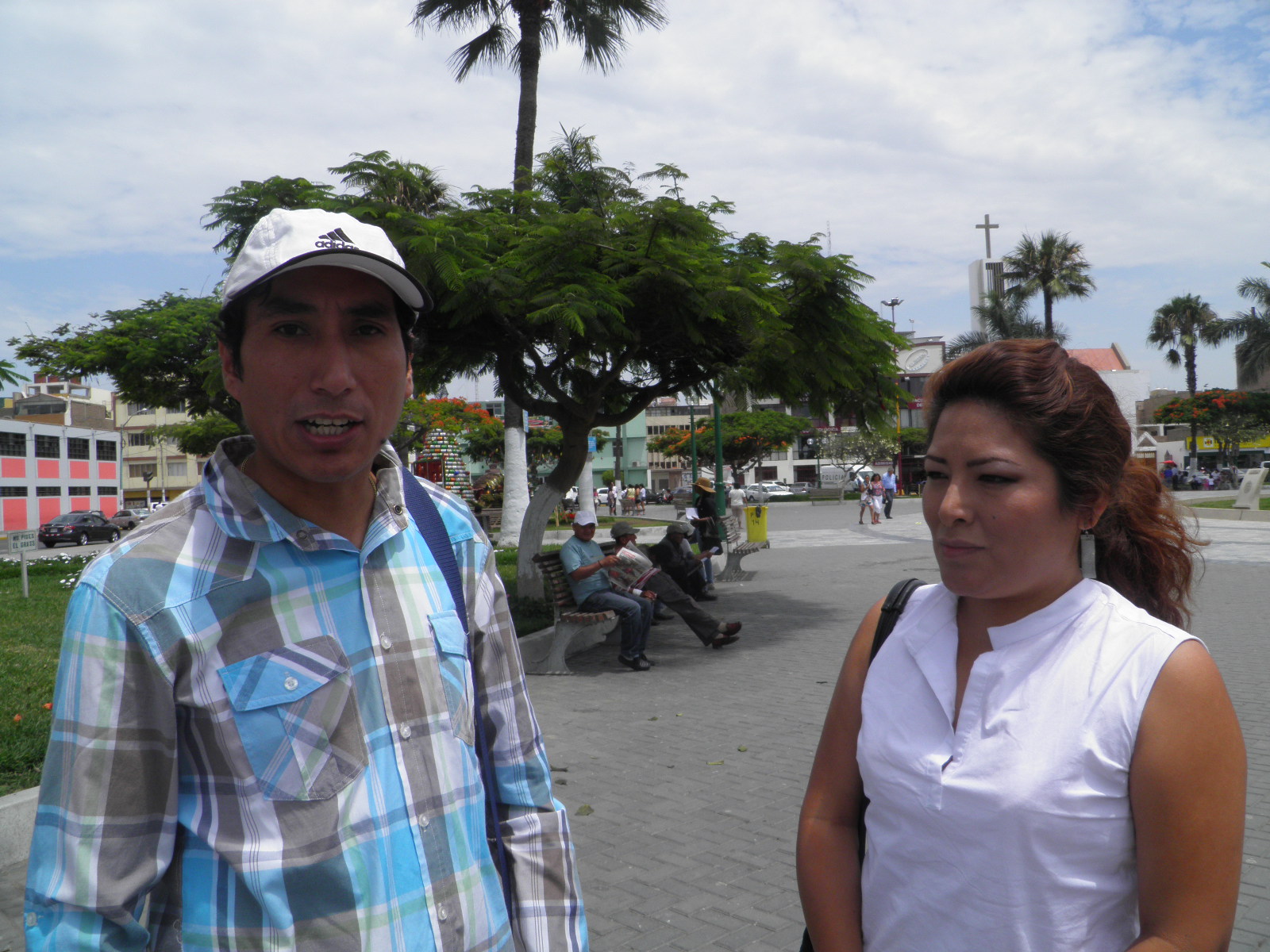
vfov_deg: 49.7
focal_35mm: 28
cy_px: 476
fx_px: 1027
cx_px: 635
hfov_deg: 63.4
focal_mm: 4.9
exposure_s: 1/500
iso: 50
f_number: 5.7
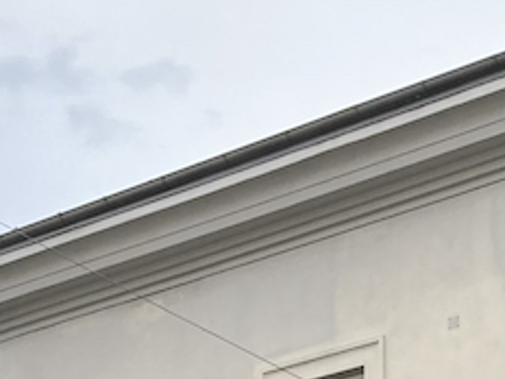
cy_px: 786
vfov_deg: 9.5
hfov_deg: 13.5
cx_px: 440
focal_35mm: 145
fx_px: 2115
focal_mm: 3.99
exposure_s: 1/827
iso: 20
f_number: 1.8
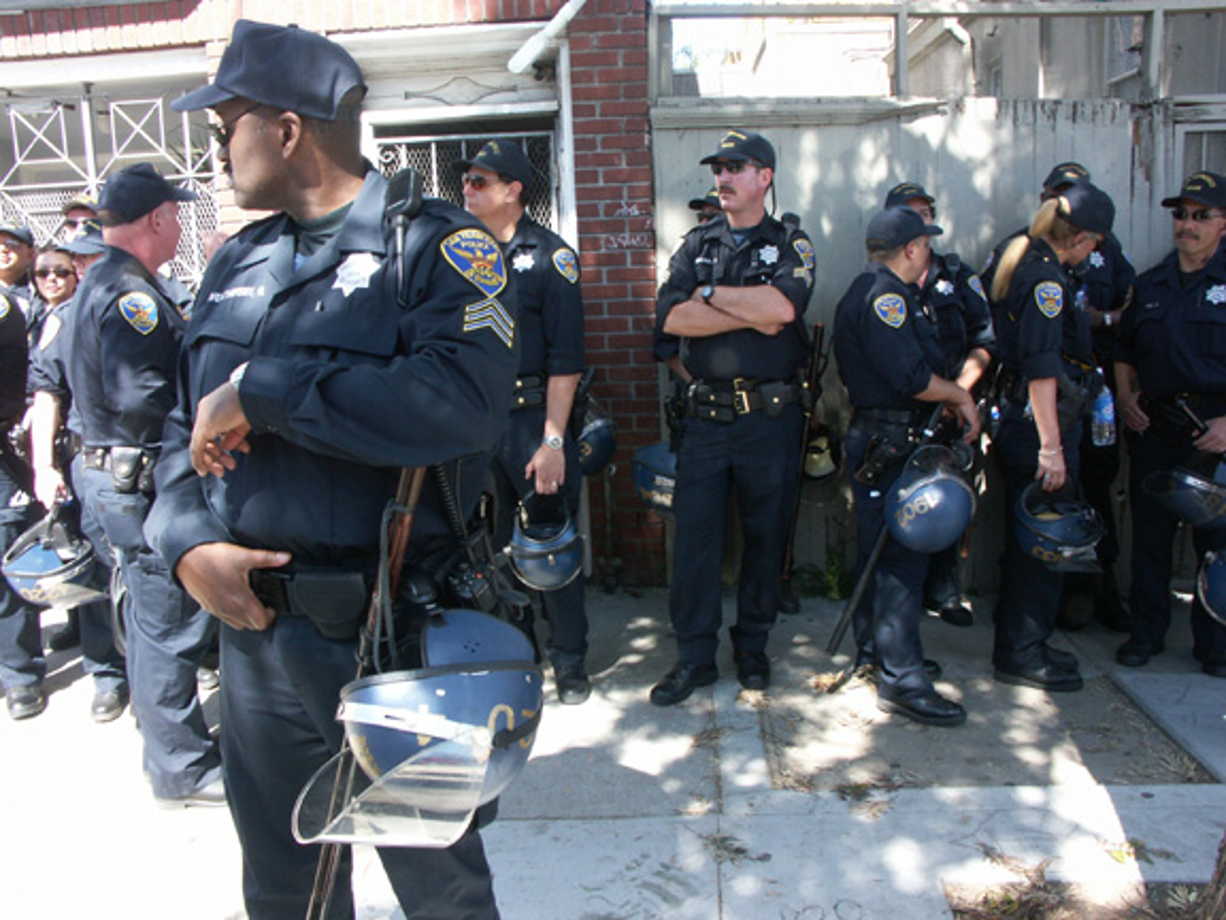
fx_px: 992
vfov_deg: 49.7
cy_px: 460
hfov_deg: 63.4
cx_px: 613
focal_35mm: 28
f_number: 11
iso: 100
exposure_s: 1/25
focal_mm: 7.21
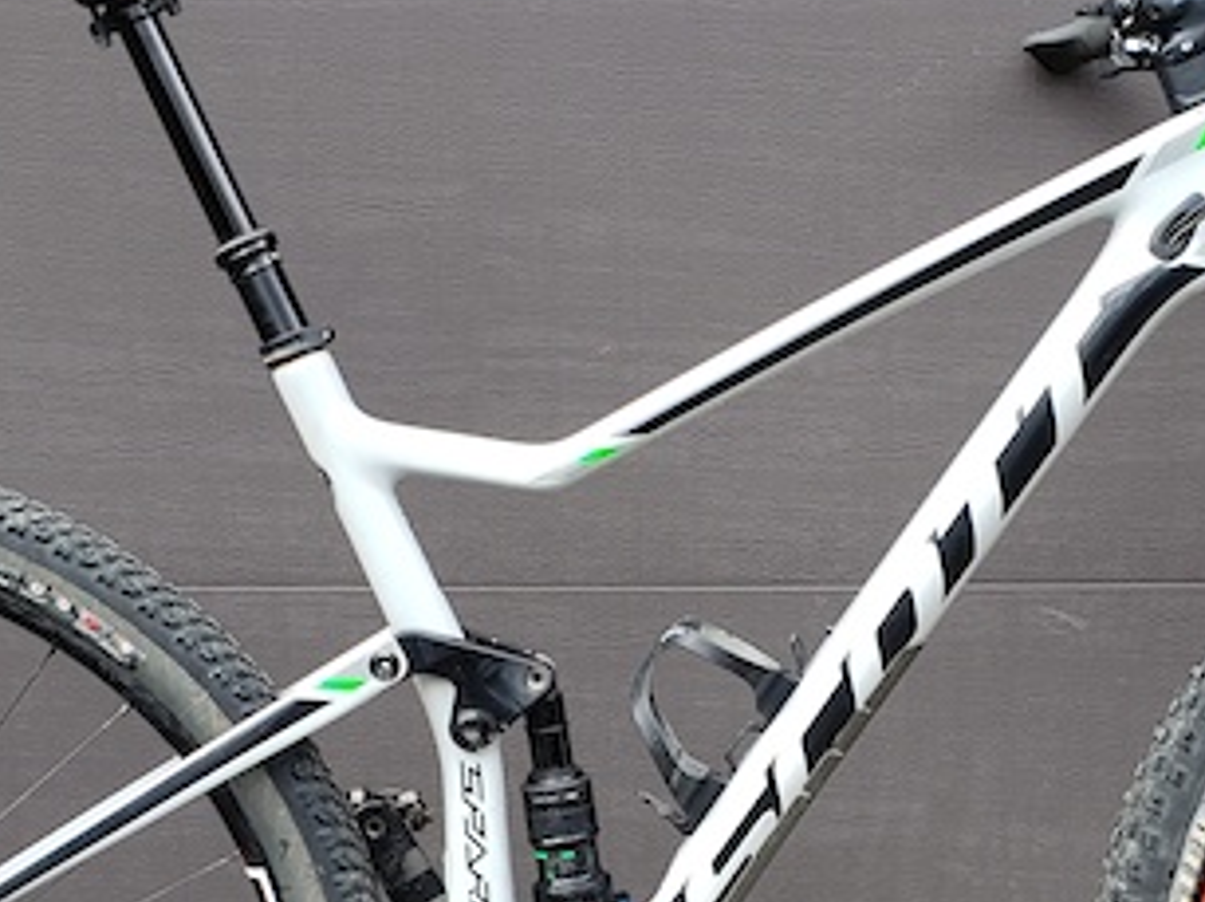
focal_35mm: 68
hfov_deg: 28.6
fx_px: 2365
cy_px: 741
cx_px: 681
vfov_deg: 21.3
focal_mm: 4.3
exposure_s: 1/100
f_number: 2.4
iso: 64
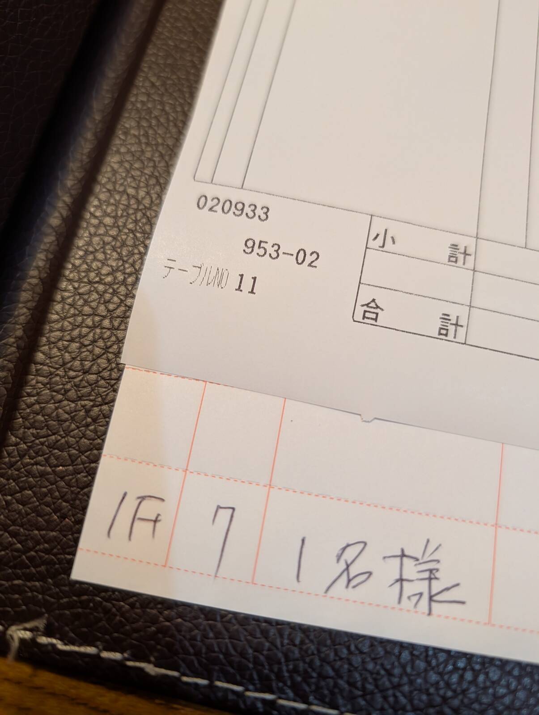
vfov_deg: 71.5
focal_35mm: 24
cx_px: 270
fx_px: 497
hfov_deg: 56.9
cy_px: 358
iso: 578
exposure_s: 1/120
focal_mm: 6.9
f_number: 1.68
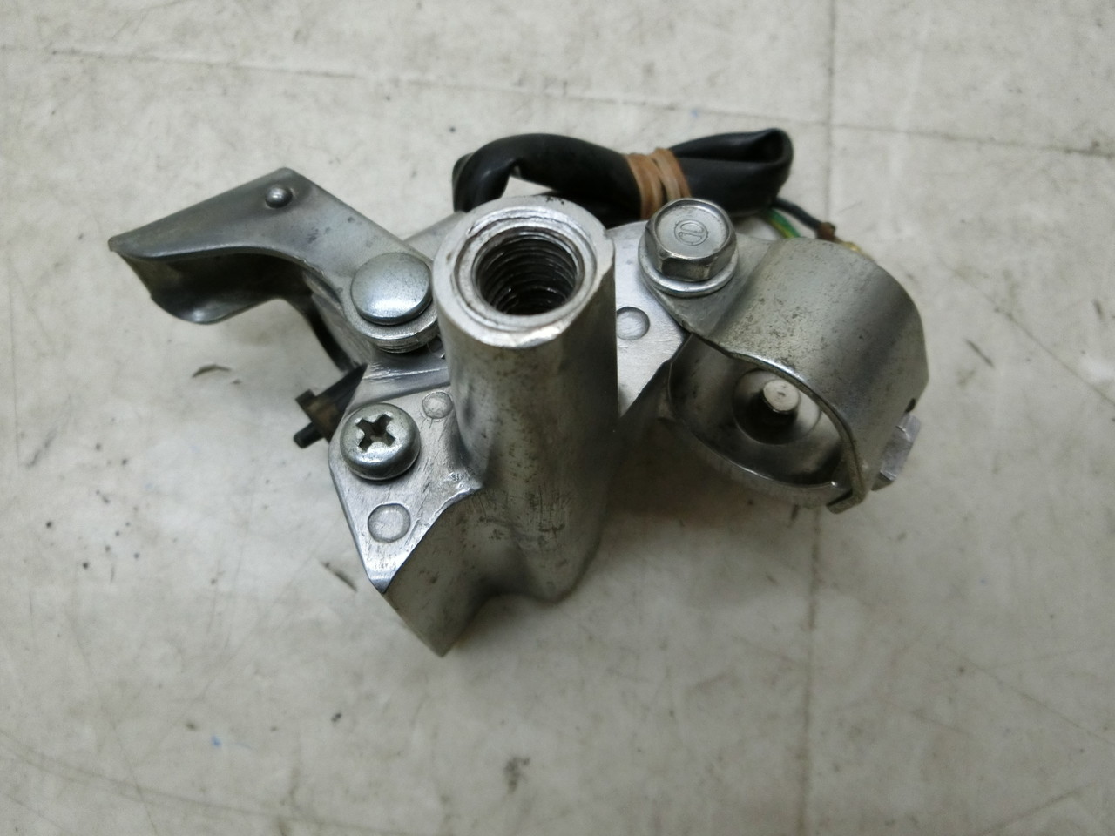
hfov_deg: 69.4
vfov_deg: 54.9
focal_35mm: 25
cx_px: 558
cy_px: 418
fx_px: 805
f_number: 3.5
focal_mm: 4.5
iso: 400
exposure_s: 1/80
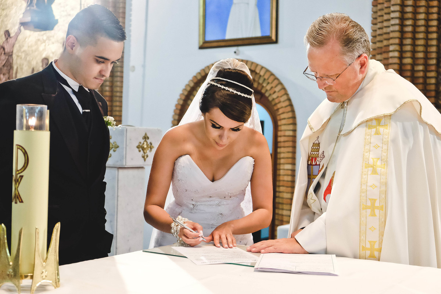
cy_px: 147
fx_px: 686
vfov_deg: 24.2
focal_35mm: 56
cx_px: 220
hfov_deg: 35.6
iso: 4000
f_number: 4
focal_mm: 37.4
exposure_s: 1/100
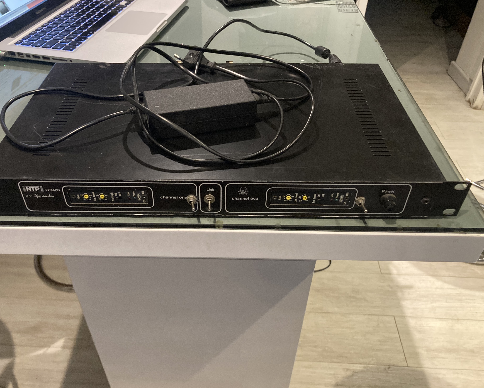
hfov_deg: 58.7
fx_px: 430
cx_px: 225
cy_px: 190
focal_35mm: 30
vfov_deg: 48.5
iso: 500
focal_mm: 3.99
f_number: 1.8
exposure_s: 1/25
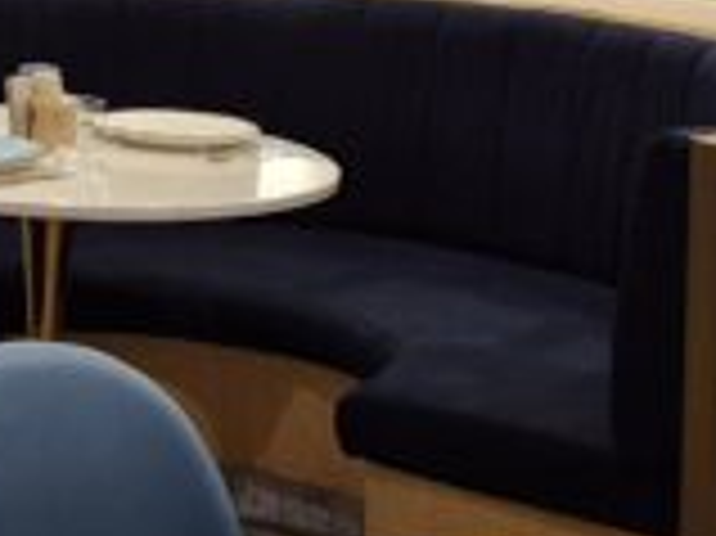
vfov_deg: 9.9
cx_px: -500
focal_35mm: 148
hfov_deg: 12.4
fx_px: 3059
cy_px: -90
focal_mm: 5.4
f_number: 1.8
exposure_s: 1/100
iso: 400
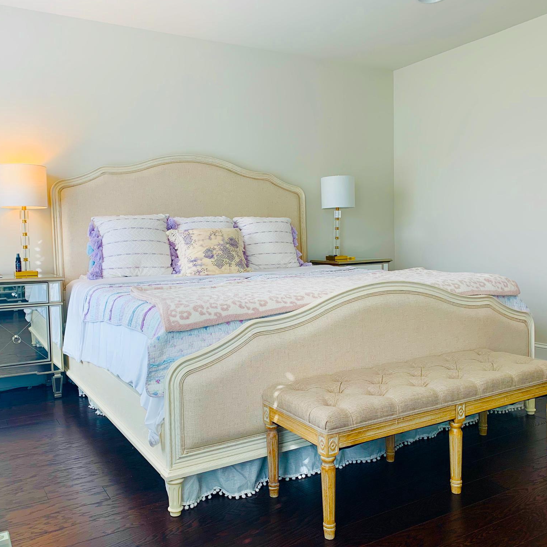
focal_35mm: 31
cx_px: 270
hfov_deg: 52.5
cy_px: 274
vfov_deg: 52.5
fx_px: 554
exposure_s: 1/120
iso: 40
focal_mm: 4.25
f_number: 1.8
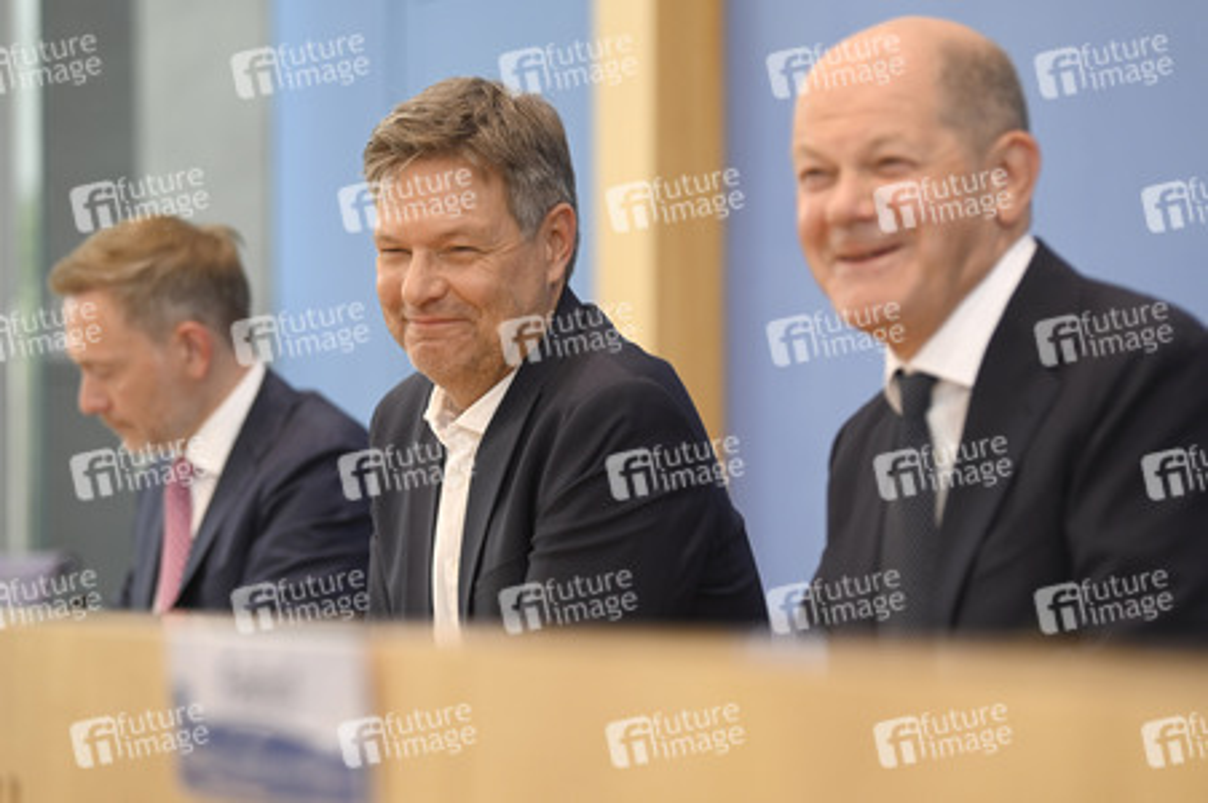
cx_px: 604
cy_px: 402
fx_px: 4091
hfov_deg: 16.8
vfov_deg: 11.2
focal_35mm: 122
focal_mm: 122
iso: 1000
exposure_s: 1/800
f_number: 2.8
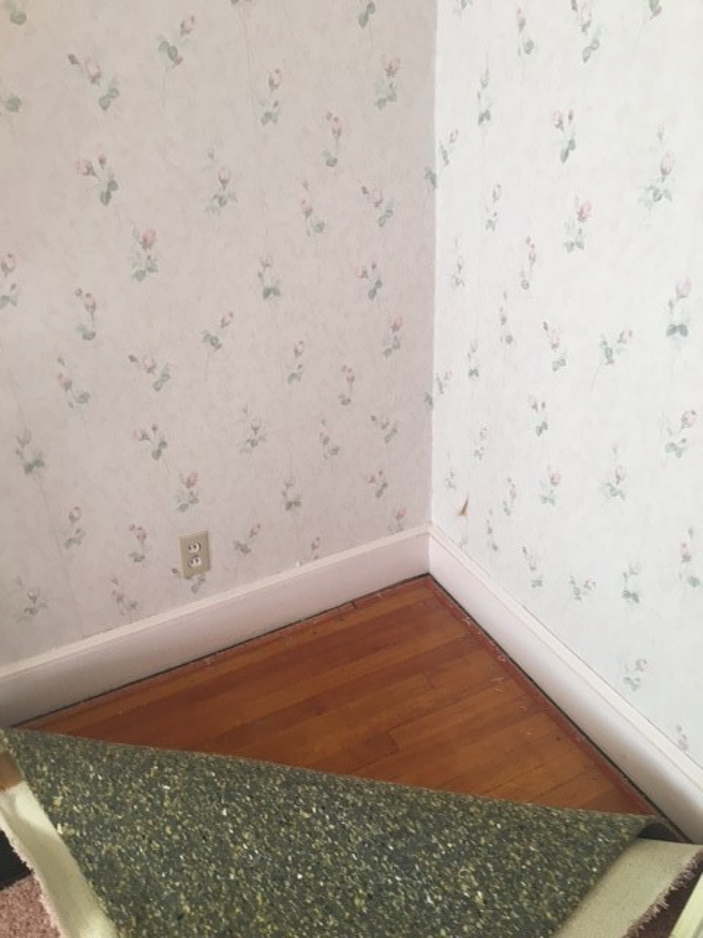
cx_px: 352
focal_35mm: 29
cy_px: 469
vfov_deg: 61.7
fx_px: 785
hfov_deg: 48.2
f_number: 2.2
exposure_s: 1/30
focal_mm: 4.15
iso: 50
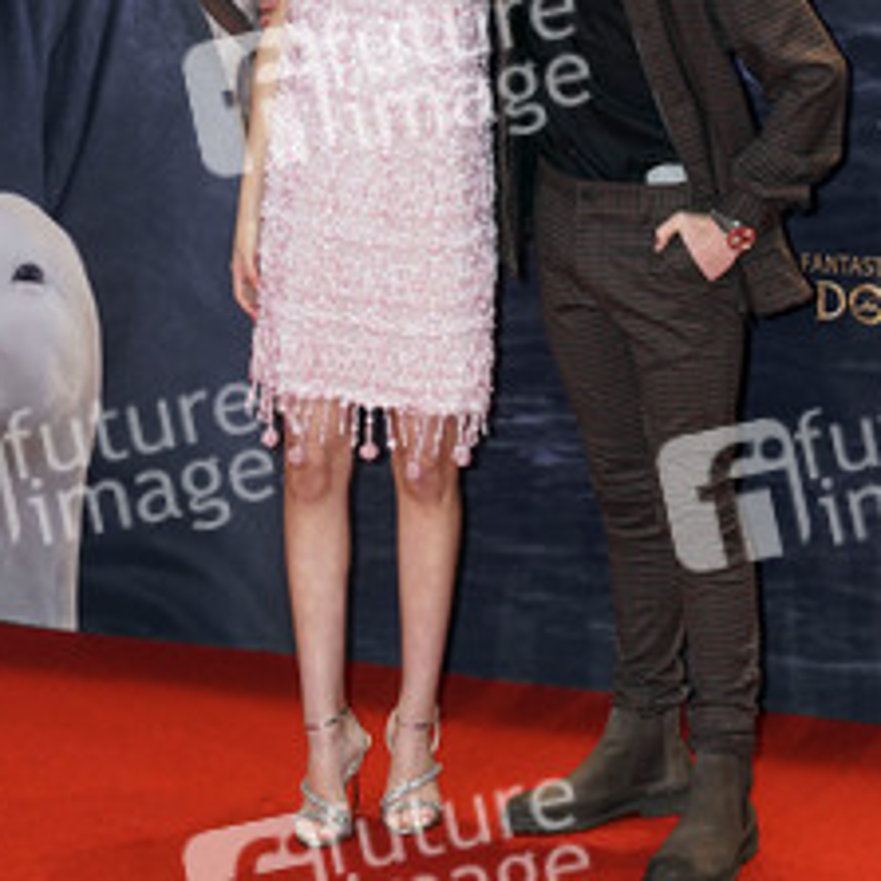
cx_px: 502
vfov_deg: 15.3
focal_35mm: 114
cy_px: 280
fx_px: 3283
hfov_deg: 15.3
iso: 1250
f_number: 6.3
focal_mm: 75
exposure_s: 1/160
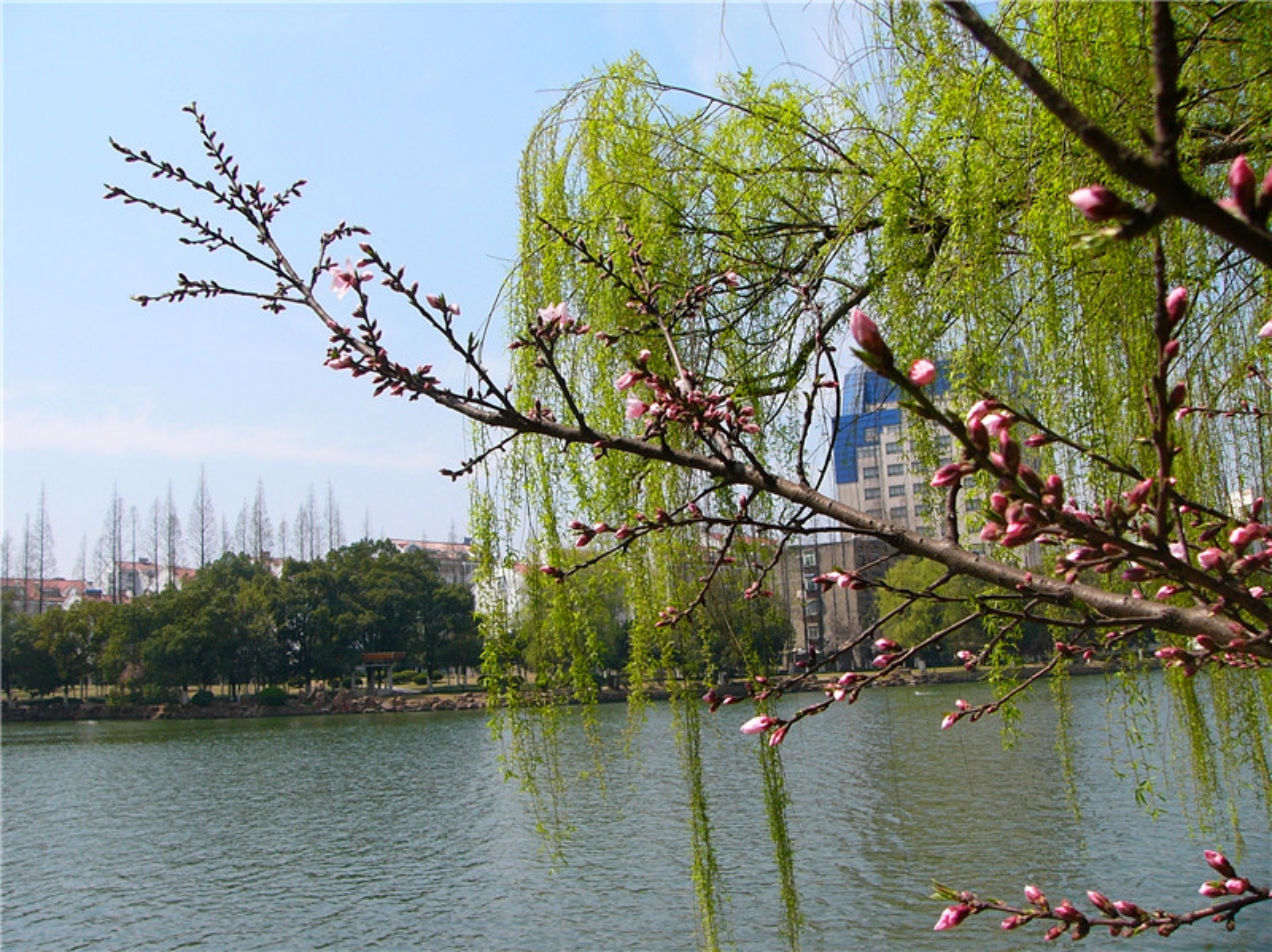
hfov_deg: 51.4
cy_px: 476
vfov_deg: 39.6
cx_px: 636
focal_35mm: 36
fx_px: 1322
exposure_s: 1/500
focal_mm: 6
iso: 50
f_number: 4
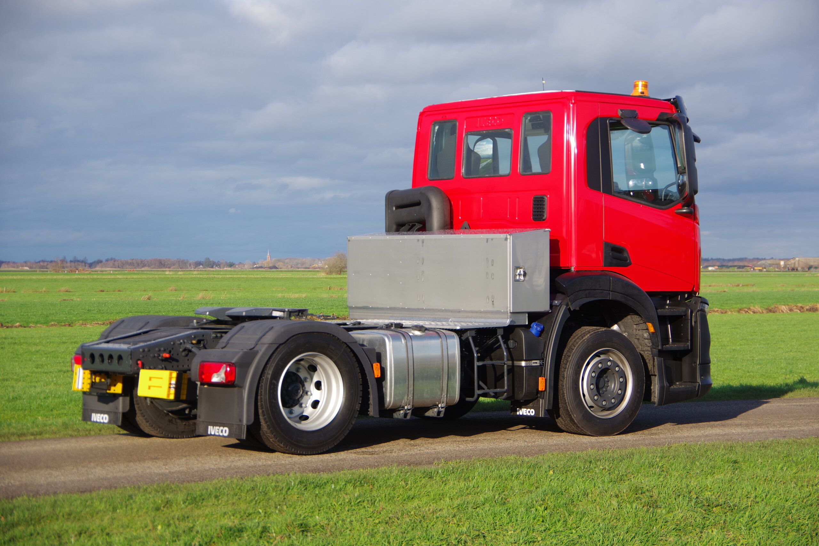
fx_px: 2047
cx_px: 410
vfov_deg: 15.2
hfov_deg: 22.6
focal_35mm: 90
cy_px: 273
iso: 100
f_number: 4.5
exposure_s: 1/320
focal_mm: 60
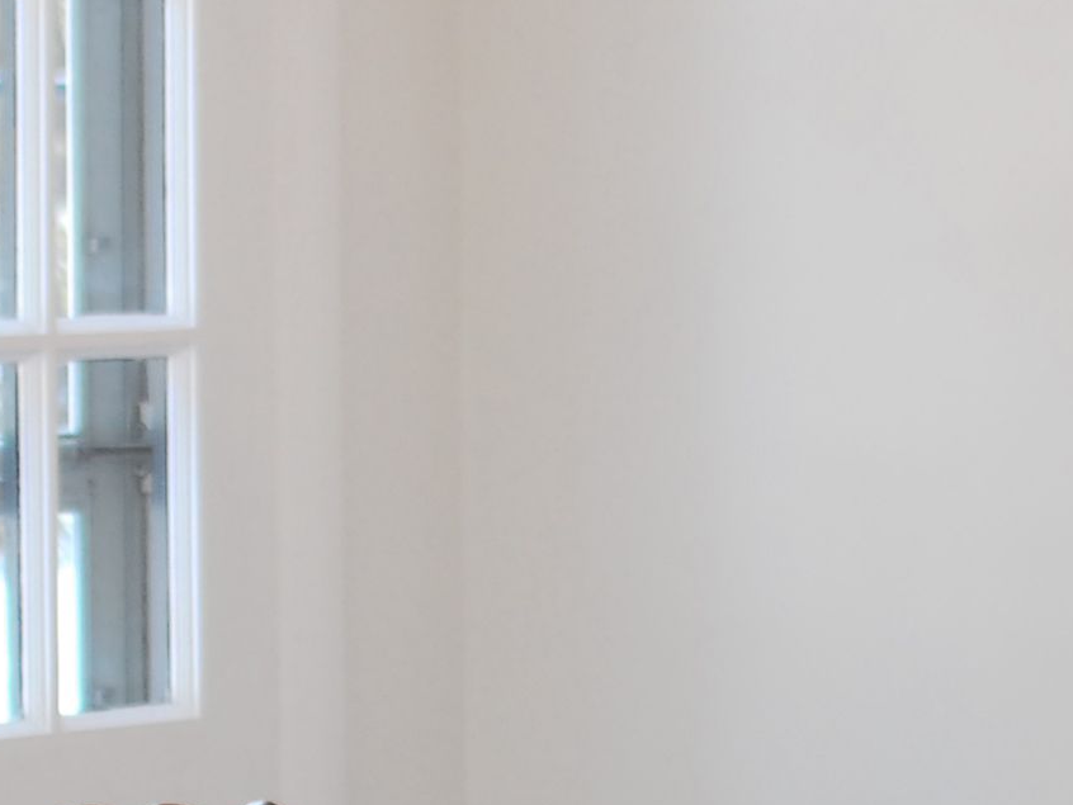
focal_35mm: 231
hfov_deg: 8.5
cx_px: 876
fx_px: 7169
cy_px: 638
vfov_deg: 6.4
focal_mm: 35
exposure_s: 1/200
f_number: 2.5
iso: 400
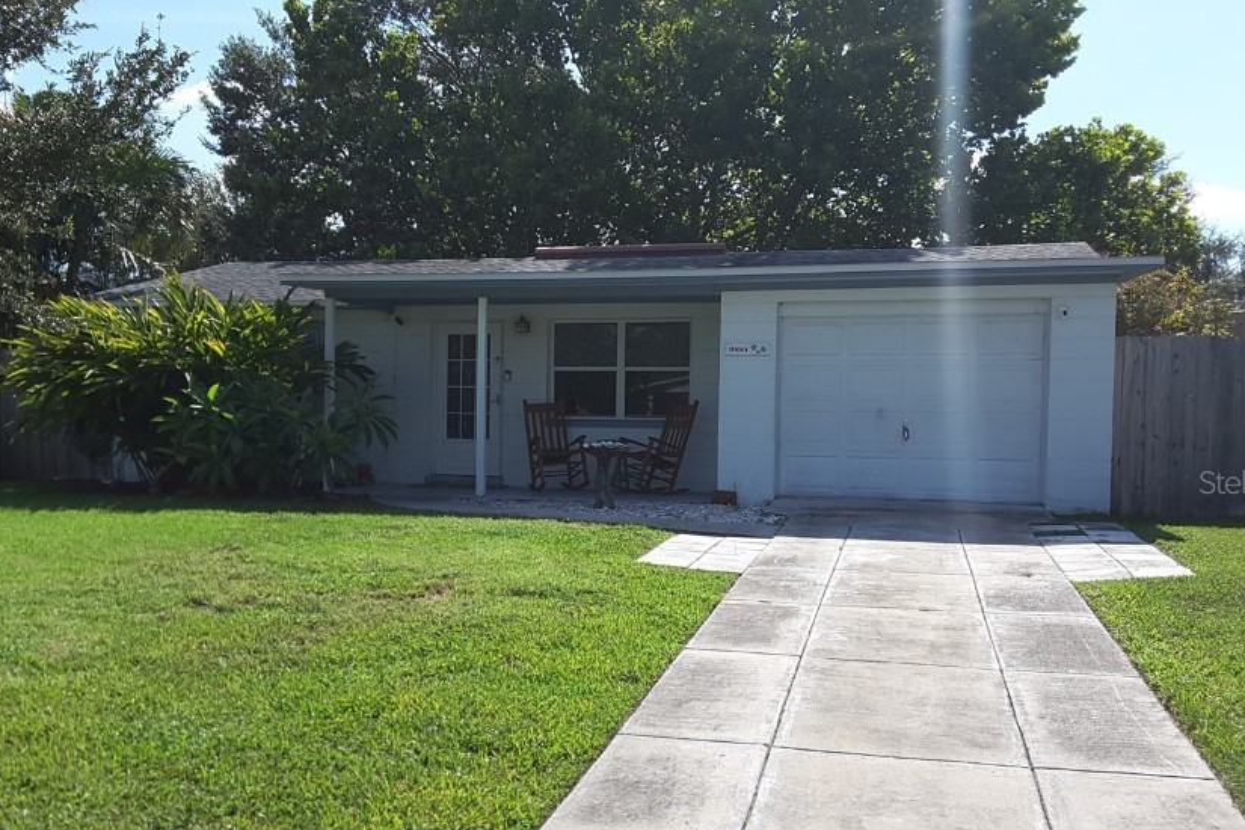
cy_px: 481
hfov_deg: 48.4
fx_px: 1383
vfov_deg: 33.3
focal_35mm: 40
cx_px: 569
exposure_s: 1/1244
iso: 40
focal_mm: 2.9
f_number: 1.9
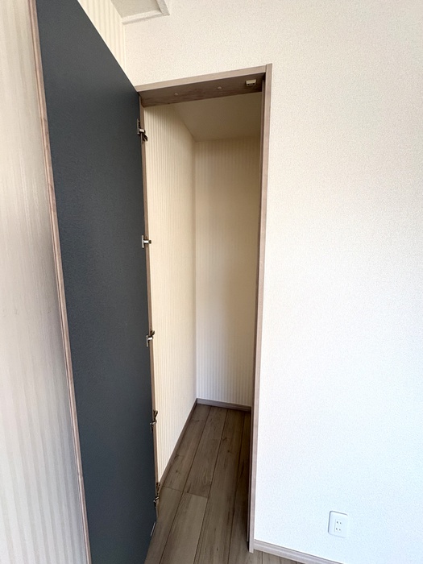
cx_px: 212
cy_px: 282
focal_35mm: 14
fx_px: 228
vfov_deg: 102.1
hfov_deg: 85.7
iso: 64
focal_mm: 2.22
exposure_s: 1/99
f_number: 2.2
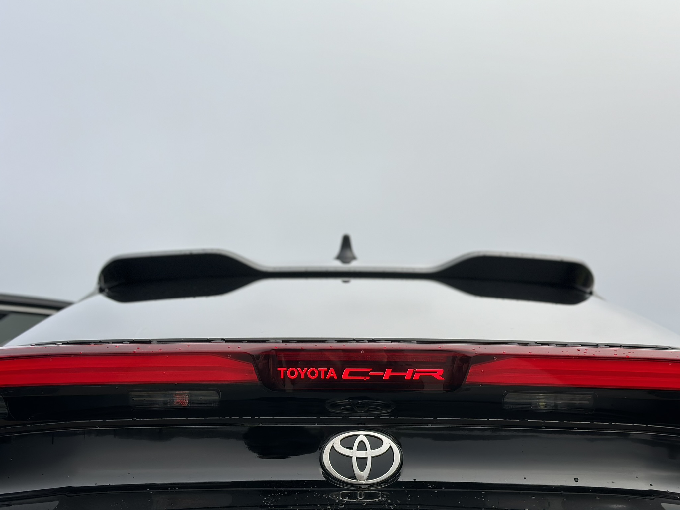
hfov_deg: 39.7
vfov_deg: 30.3
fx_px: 943
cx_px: 340
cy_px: 255
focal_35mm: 48
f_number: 1.78
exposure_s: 1/473
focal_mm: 6.86
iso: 80
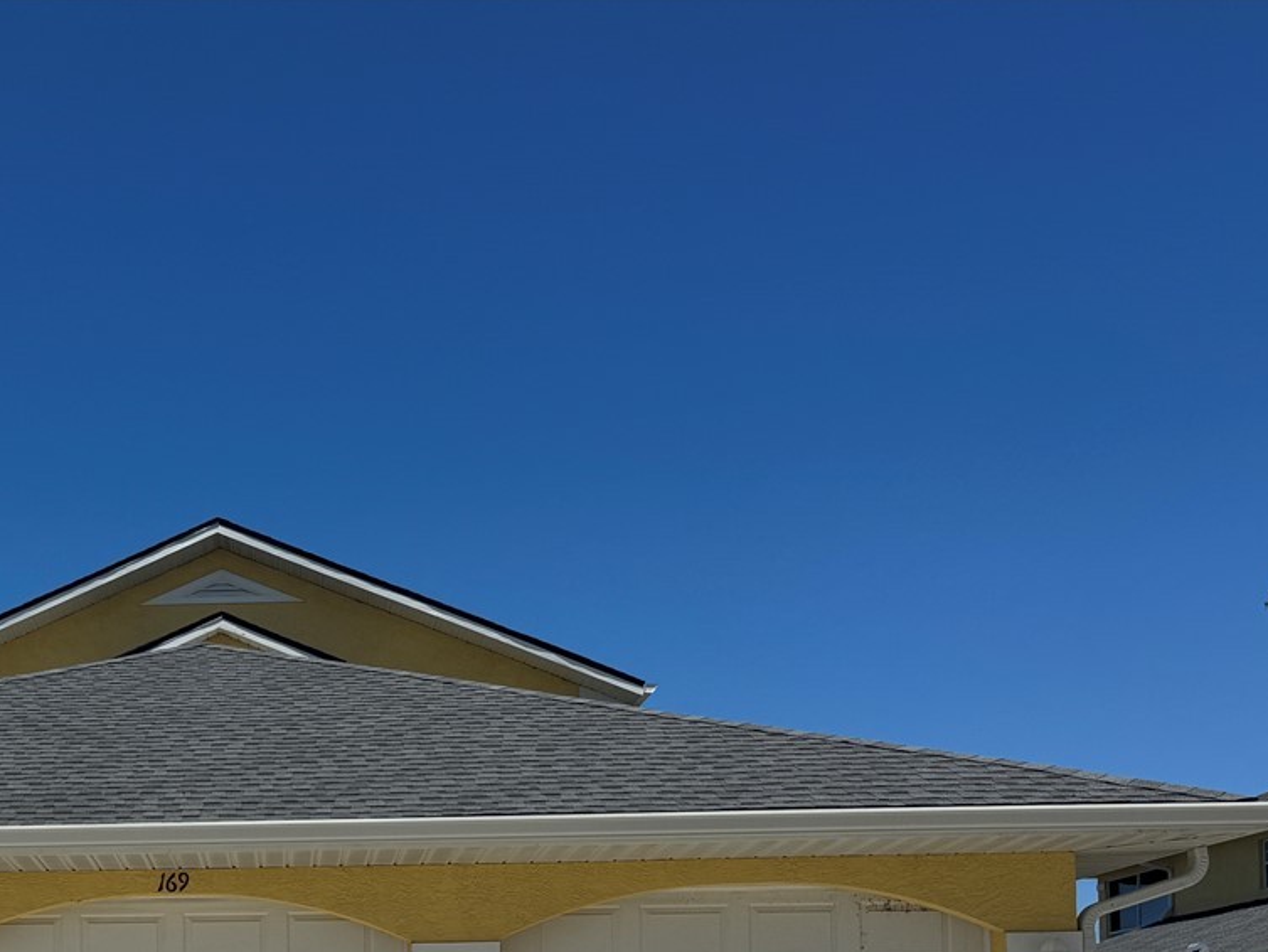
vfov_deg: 26.6
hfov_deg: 35.7
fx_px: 1868
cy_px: 1008
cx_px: 175
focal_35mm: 51
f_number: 1.78
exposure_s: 1/10417
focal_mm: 6.76
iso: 80
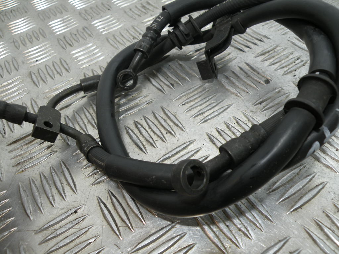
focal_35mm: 27
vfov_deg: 51.4
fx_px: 264
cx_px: 170
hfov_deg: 65.3
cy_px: 127
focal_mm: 4.7
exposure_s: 1/63.3
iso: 83
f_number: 2.8
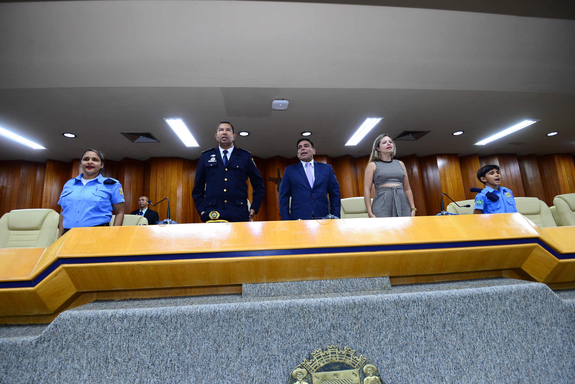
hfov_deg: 93.3
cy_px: 192
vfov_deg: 70.5
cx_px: 288
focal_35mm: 17
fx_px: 272
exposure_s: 1/60
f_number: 4
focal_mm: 17
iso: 1600
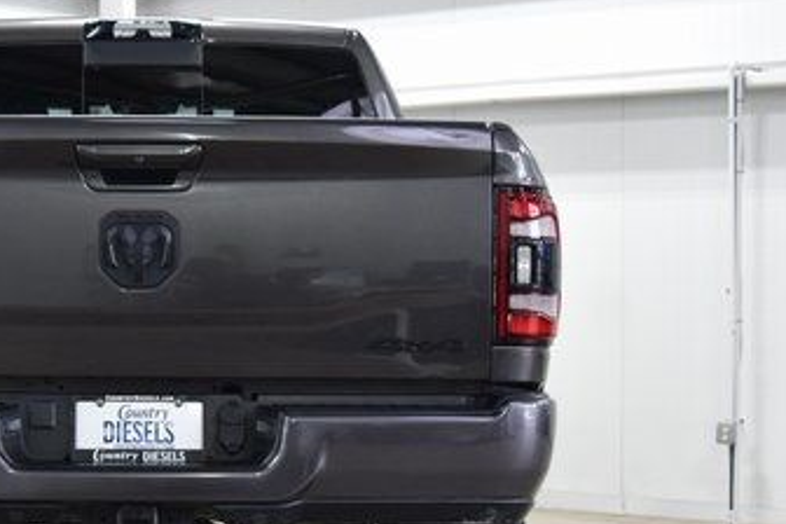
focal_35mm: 103
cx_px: 138
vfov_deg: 13.3
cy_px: 354
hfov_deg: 19.6
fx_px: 2249
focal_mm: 36
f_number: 5
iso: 1600
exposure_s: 1/60
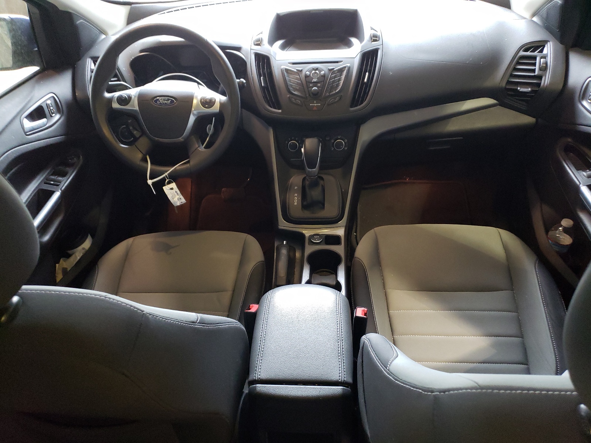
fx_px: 444
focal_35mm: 26
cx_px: 296
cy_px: 222
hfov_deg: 67.3
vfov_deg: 53.1
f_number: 1.5
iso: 298
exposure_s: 1/40
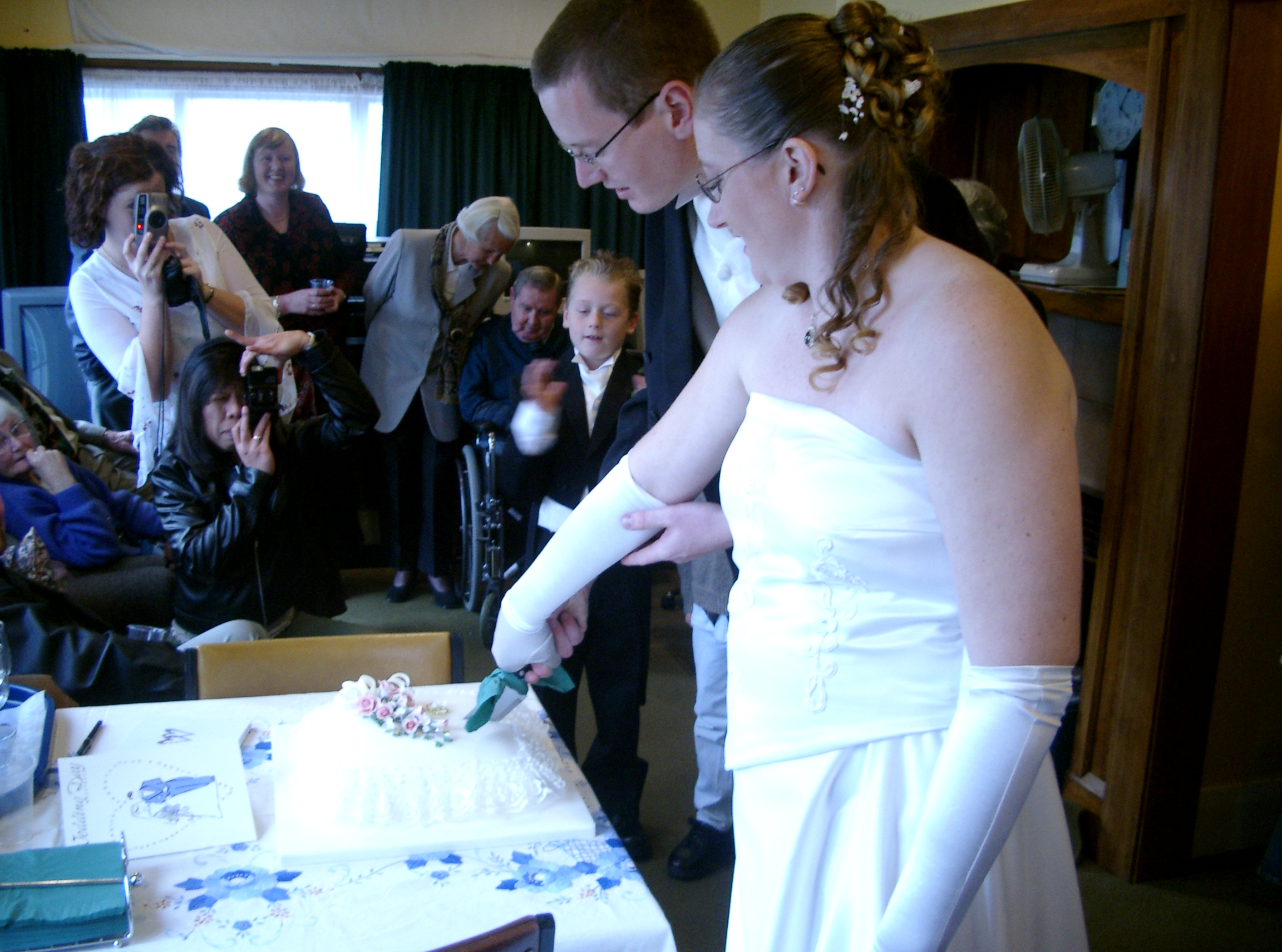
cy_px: 476
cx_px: 641
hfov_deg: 50.3
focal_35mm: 37
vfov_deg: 38.5
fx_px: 1366
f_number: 2.6
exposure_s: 1/40
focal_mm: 7.6
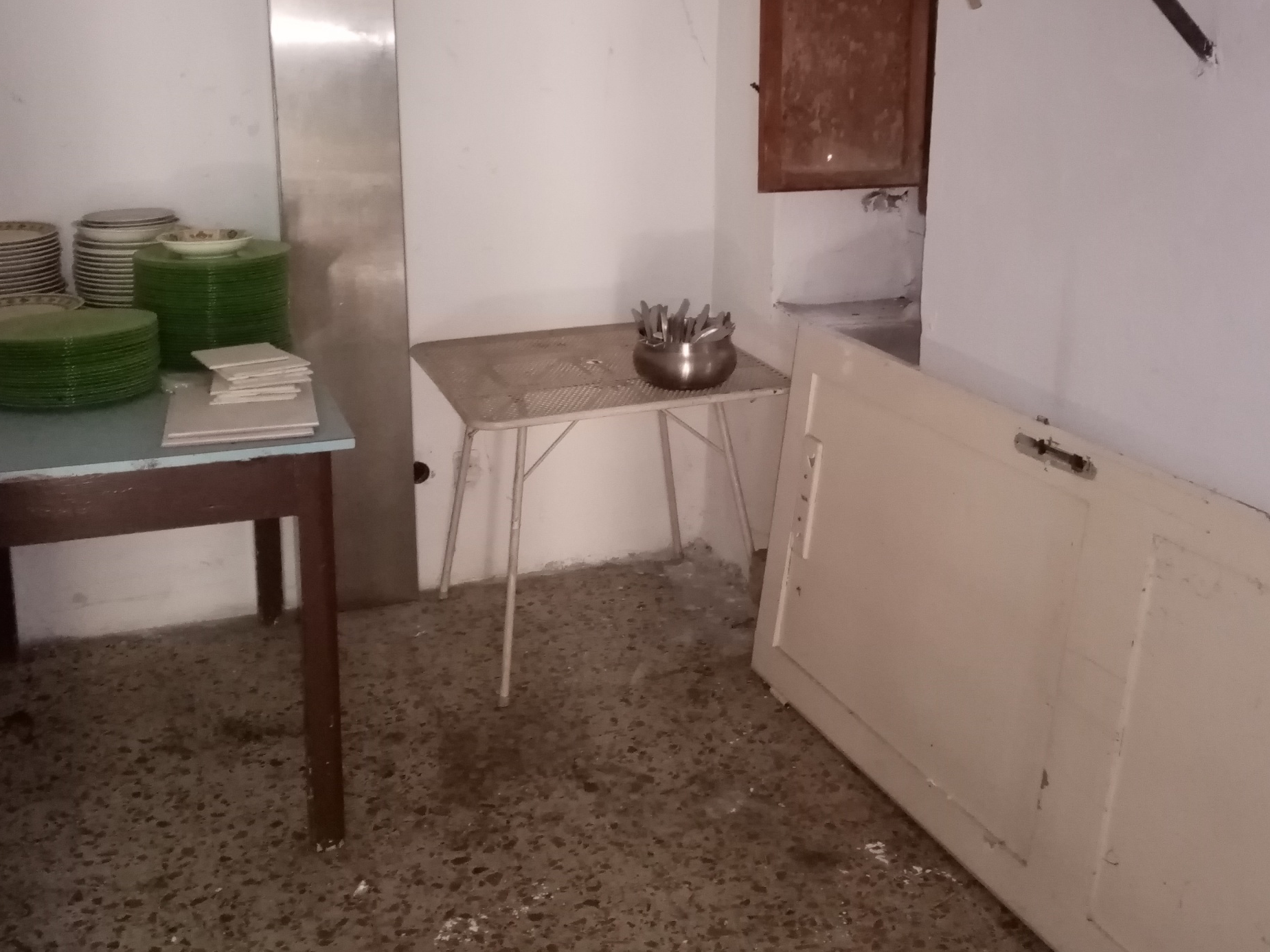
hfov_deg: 51.3
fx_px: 1321
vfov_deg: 39.2
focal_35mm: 36
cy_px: 317
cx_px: 696
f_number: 1.8
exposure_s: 1/20
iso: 783
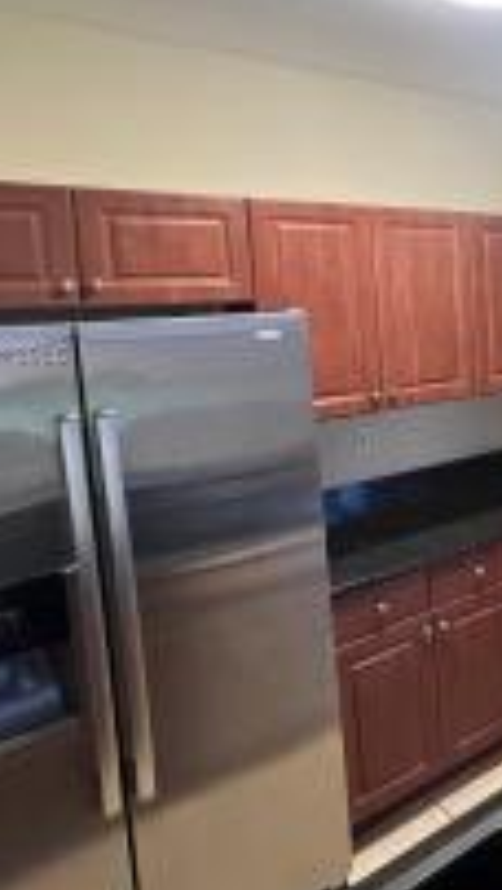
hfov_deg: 34.0
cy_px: 357
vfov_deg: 67.2
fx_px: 661
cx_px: 594
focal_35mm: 28
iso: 500
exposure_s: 1/60
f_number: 1.8
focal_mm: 1.57
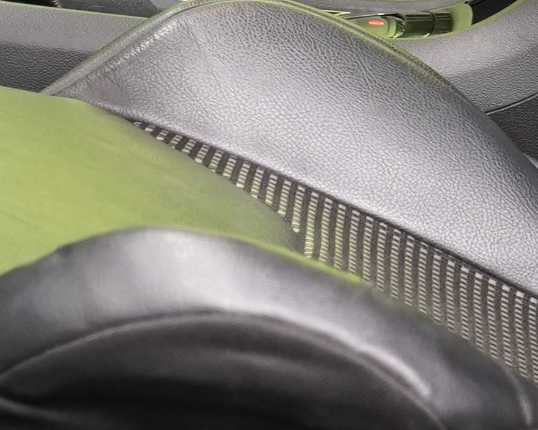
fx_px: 3152
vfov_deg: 7.7
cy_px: -99
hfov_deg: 9.8
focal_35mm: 198
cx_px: 212
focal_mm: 31
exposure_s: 1/20
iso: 1250
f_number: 5
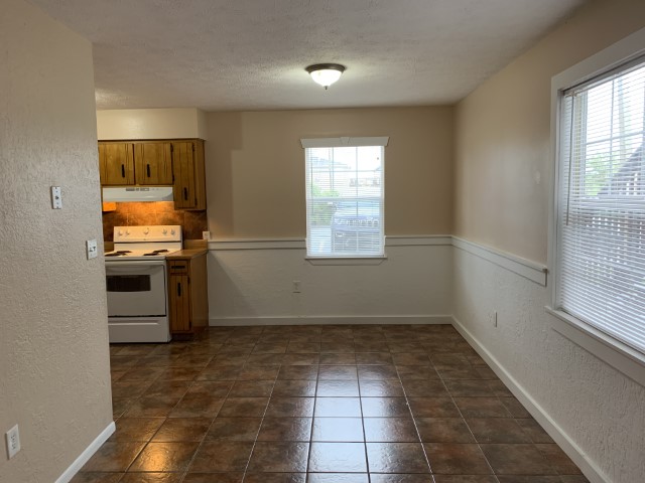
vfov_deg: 53.1
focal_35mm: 26
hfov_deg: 67.3
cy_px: 242
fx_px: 484
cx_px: 322
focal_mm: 4.25
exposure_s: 1/60
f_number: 1.8
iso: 100
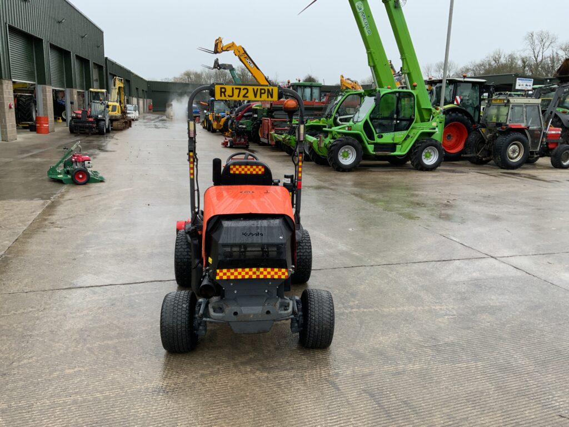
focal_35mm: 29
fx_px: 477
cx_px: 284
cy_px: 214
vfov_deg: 48.2
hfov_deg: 61.7
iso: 40
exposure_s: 1/122
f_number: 1.8
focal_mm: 3
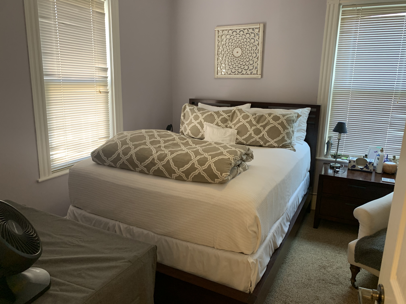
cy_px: 152
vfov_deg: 53.1
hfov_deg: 67.3
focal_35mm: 26
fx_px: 305
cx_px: 203
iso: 250
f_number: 1.8
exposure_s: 1/60
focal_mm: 4.25
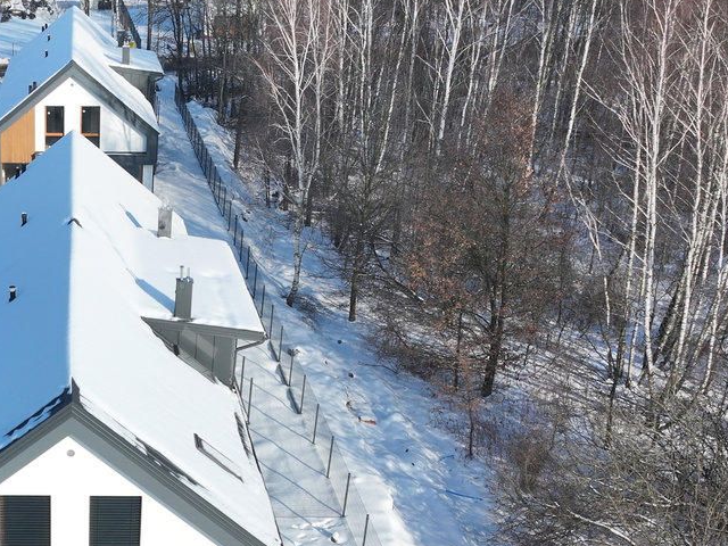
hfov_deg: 33.6
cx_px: 67
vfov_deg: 26.2
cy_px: 490
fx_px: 1136
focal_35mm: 54
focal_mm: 12.29
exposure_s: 1/2000
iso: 180
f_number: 2.8
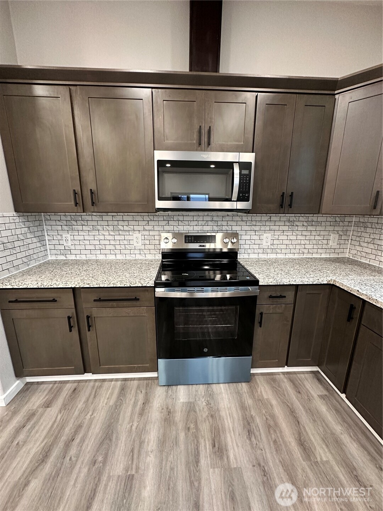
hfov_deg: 85.7
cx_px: 192
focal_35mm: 14
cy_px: 256
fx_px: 207
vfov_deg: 102.1
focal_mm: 2.22
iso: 320
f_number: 2.2
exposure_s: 1/60
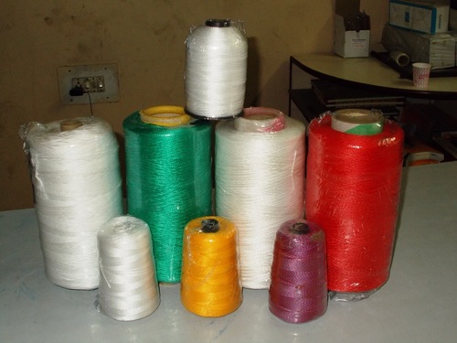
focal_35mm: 44
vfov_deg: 32.9
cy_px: 172
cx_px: 228
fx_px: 581
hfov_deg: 42.9
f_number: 4.2
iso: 200
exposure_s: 1/30
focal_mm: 7.9
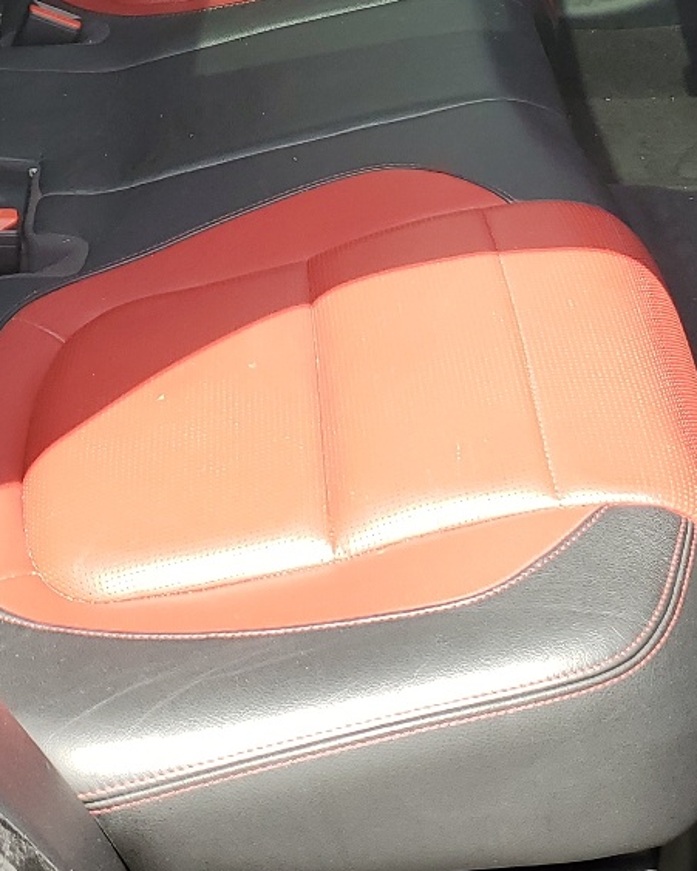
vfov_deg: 25.4
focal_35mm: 72
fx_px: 1857
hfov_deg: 21.2
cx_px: 394
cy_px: 46
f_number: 1.5
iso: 50
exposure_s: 1/435
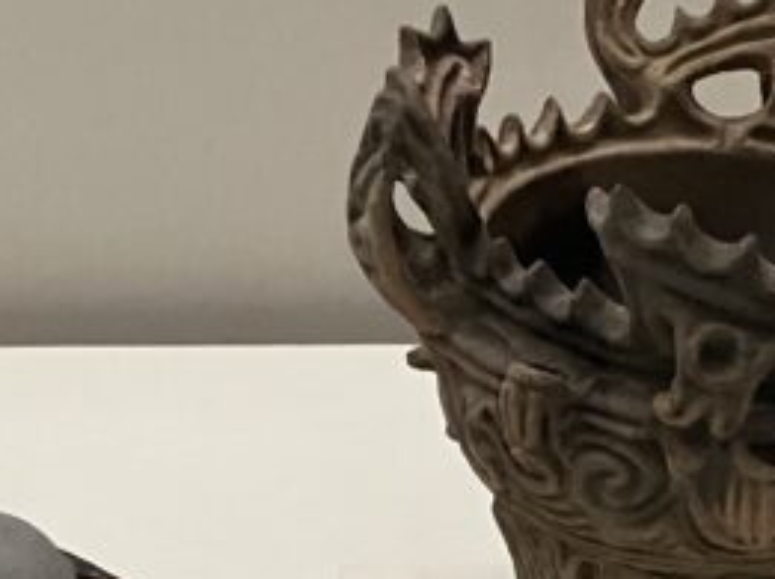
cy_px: 897
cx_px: 653
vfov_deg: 12.7
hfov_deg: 17.7
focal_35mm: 110
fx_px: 2459
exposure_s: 1/50
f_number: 1.8
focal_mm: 3.99
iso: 320
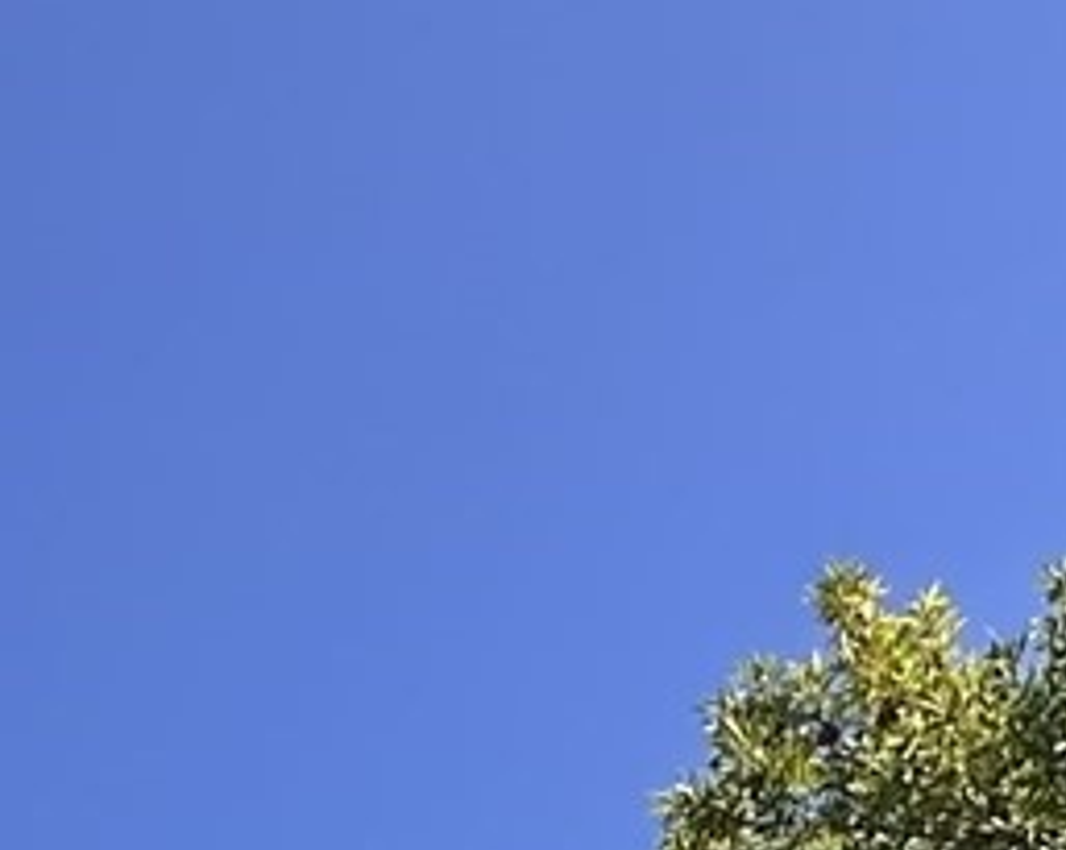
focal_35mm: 109
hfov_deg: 16.8
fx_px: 3435
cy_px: 2542
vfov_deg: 10.3
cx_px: -232
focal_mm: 2.22
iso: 50
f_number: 2.2
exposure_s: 1/3401
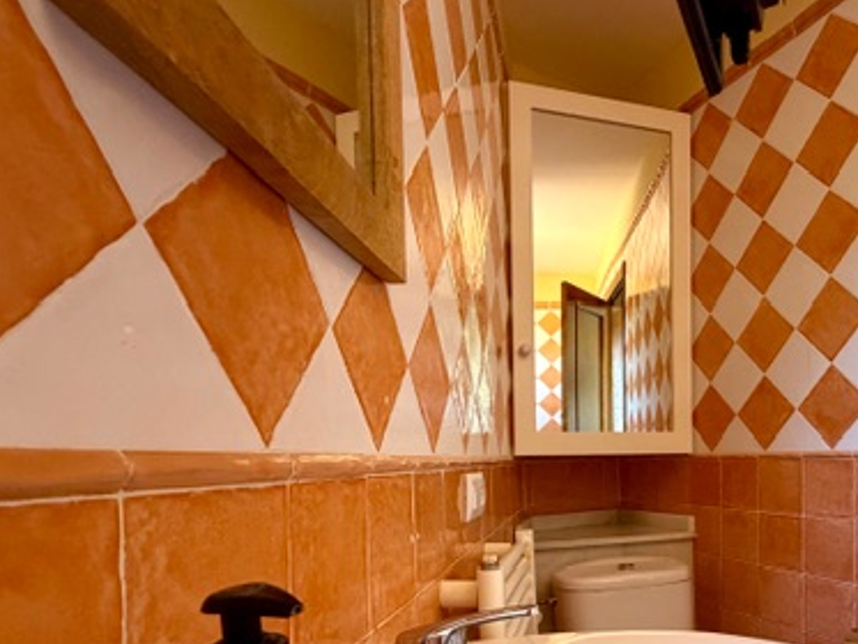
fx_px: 595
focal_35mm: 24
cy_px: 469
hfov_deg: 68.8
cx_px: 596
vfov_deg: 54.6
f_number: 2.2
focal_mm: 2.22
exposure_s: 1/60
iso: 500
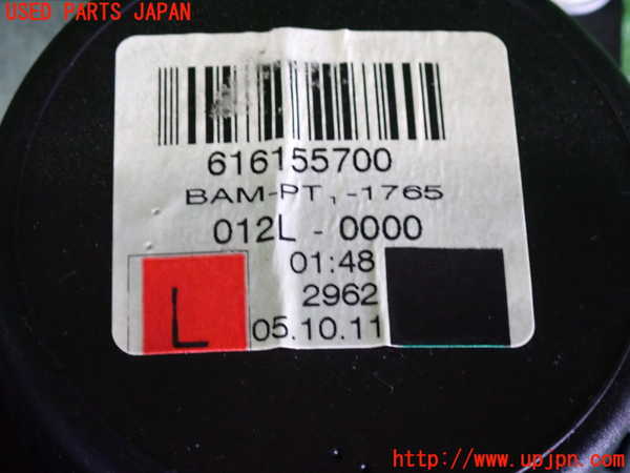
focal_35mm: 100
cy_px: 236
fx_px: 1820
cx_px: 315
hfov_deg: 19.6
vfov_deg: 14.8
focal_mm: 18
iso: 1250
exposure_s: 1/25
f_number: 4.9
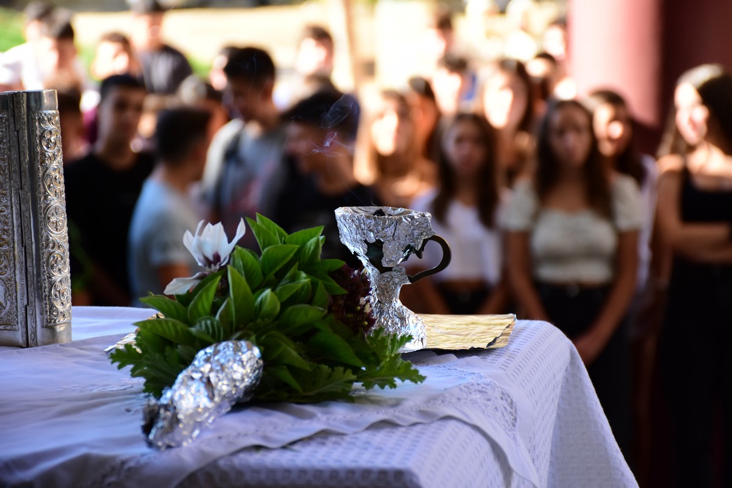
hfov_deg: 17.1
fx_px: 2440
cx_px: 366
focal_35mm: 120
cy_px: 244
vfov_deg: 11.4
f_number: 5.6
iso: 800
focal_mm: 80
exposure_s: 1/500
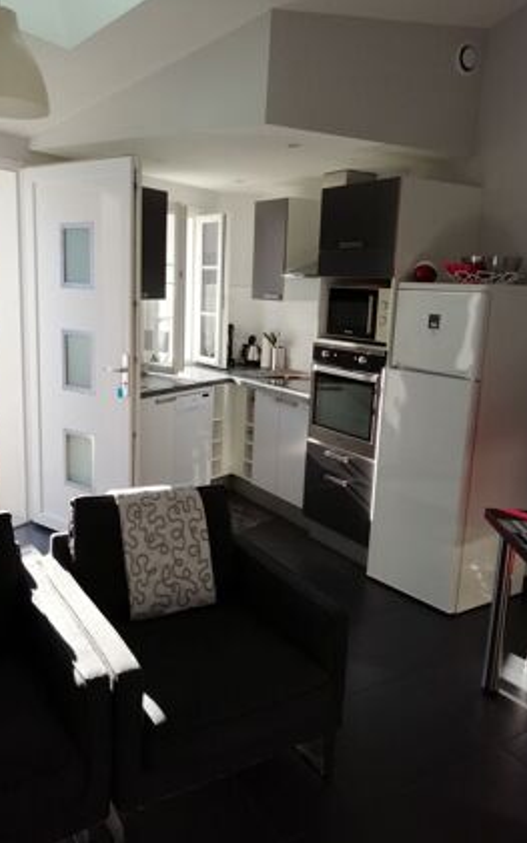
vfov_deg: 64.6
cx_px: 224
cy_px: 424
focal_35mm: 29
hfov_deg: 43.0
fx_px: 667
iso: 50
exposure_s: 1/265
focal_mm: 3.95
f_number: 1.8
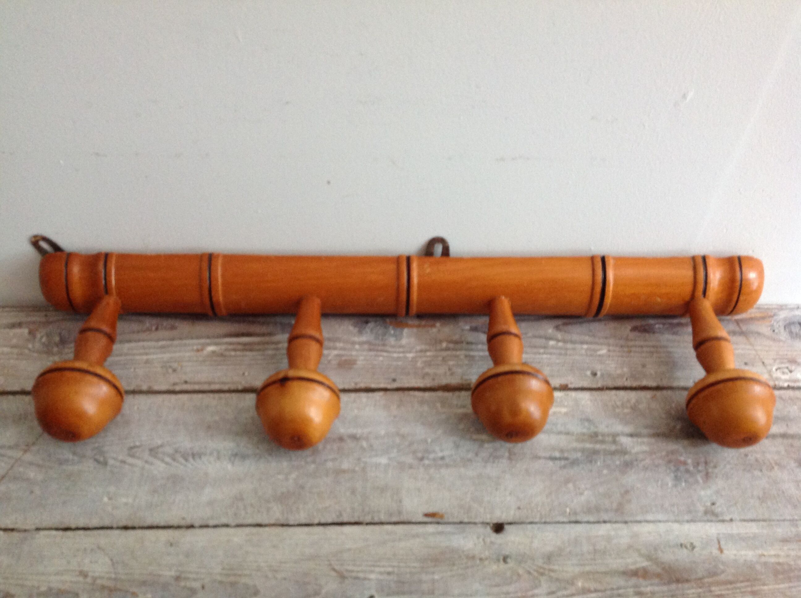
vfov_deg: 40.6
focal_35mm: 35
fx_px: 809
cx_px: 400
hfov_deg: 52.7
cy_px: 299
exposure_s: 1/15
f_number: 2.4
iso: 250
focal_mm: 4.28
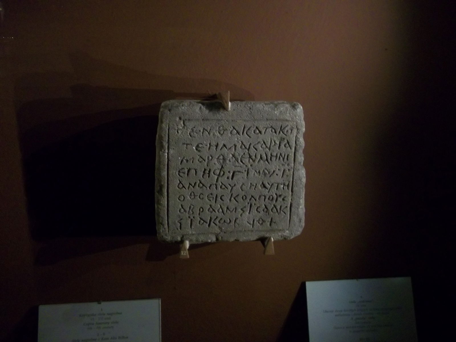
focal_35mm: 32
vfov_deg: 44.2
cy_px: 171
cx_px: 228
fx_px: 422
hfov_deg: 56.8
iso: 320
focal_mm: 5.7
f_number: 2.9
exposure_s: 1/8
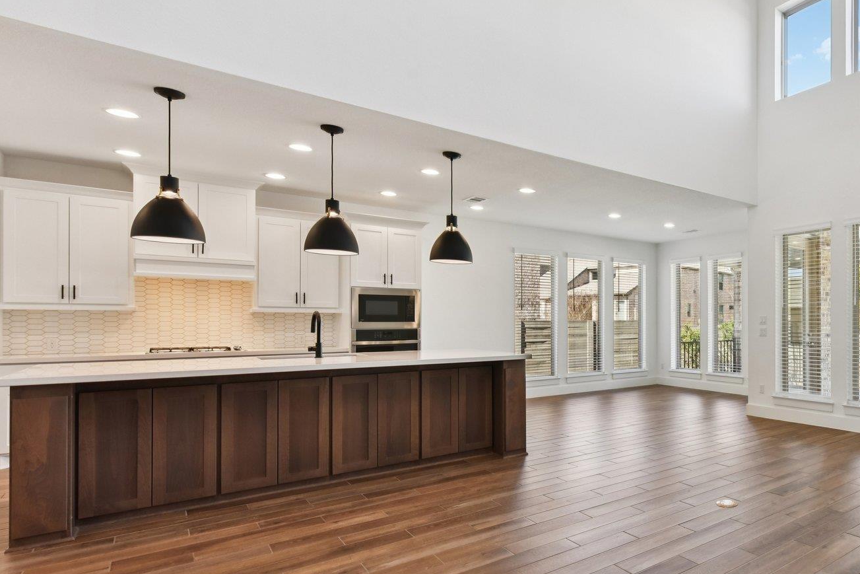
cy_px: 311
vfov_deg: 57.2
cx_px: 675
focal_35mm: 22
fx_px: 526
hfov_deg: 71.5
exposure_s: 1/100
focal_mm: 14
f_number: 8
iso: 800
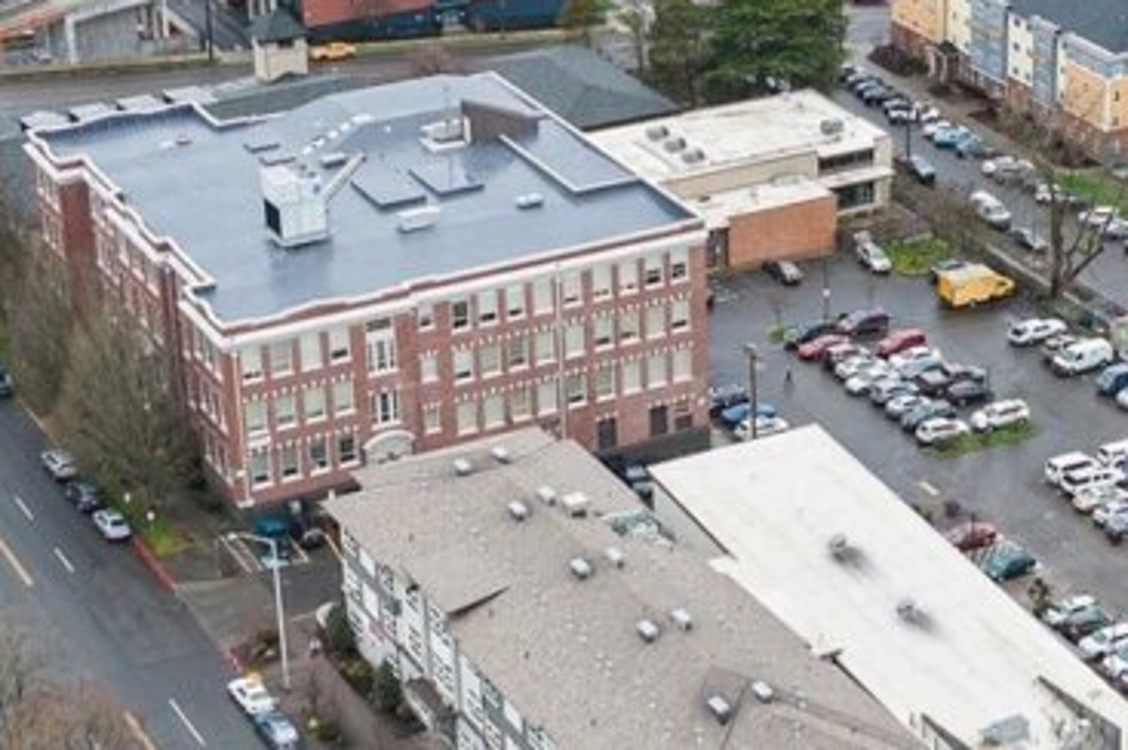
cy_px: 317
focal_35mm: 84
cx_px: 968
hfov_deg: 23.7
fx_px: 2630
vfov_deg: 16.2
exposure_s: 1/80
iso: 150
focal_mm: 8.38
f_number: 2.8
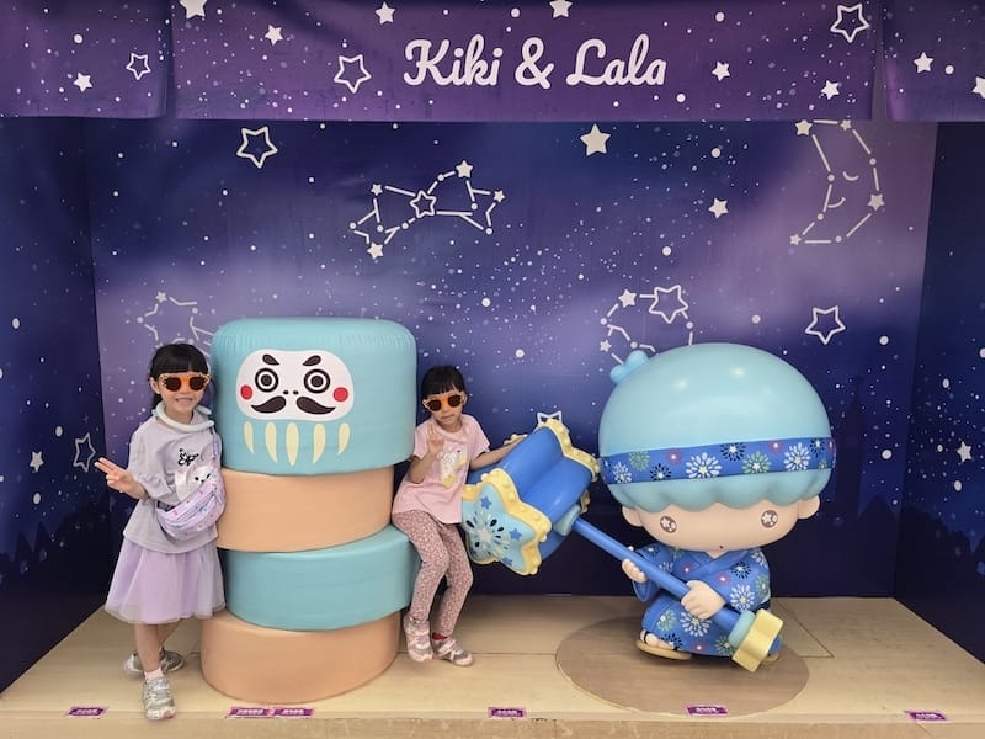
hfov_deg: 73.9
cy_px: 370
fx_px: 654
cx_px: 492
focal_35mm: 23
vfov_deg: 58.9
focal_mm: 6.3
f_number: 1.7
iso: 160
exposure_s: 1/182
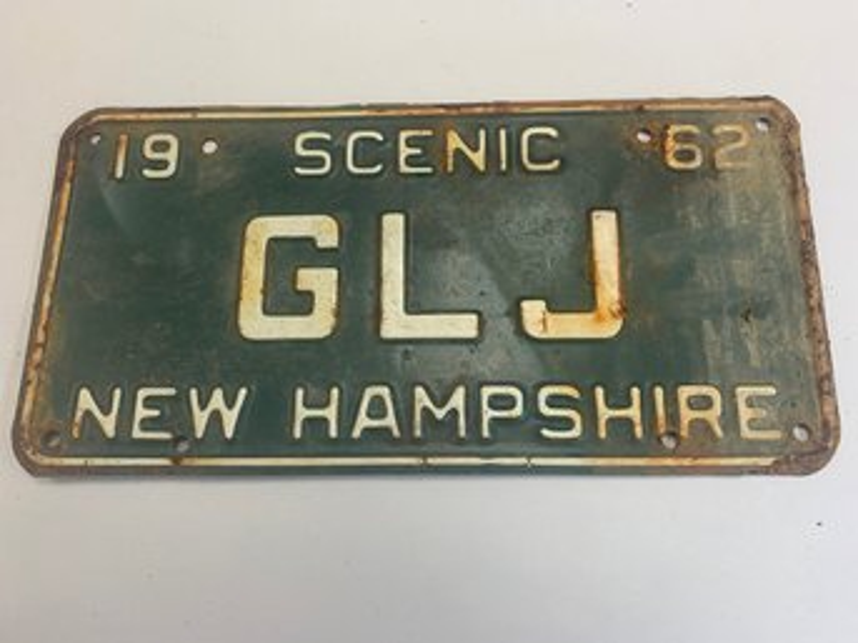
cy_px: 322
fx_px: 644
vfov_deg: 53.0
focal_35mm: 26
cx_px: 429
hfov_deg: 67.3
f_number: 1.8
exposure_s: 1/120
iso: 100
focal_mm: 4.25
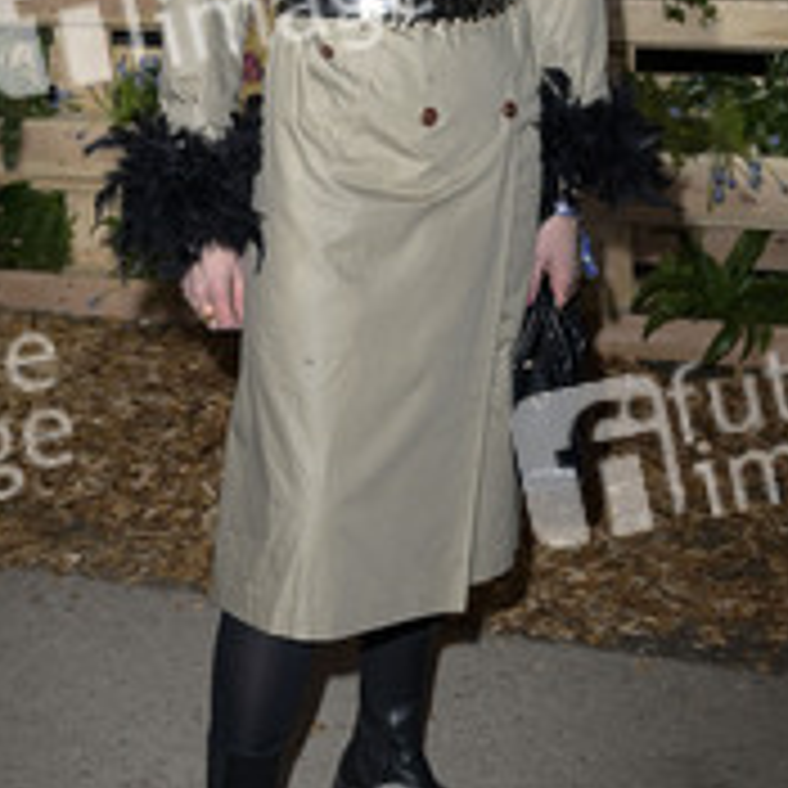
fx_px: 1751
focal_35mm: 68
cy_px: 216
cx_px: 333
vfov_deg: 25.1
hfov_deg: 25.3
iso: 640
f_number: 5.6
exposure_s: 1/250
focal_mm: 35
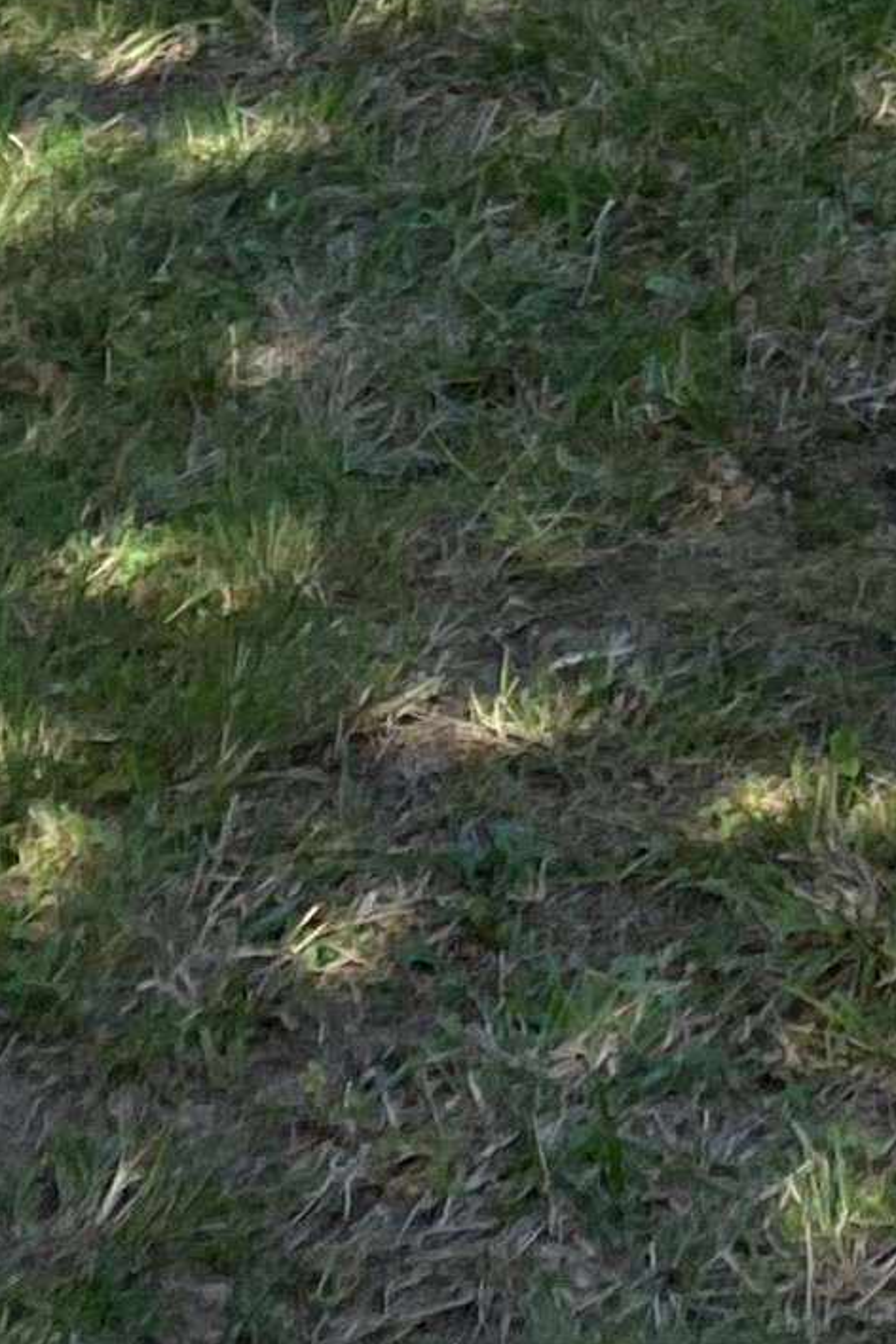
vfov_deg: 10.9
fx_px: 5749
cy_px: -2052
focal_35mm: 154
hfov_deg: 8.4
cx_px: 1800
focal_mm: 4.25
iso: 32
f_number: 1.8
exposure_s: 1/1245
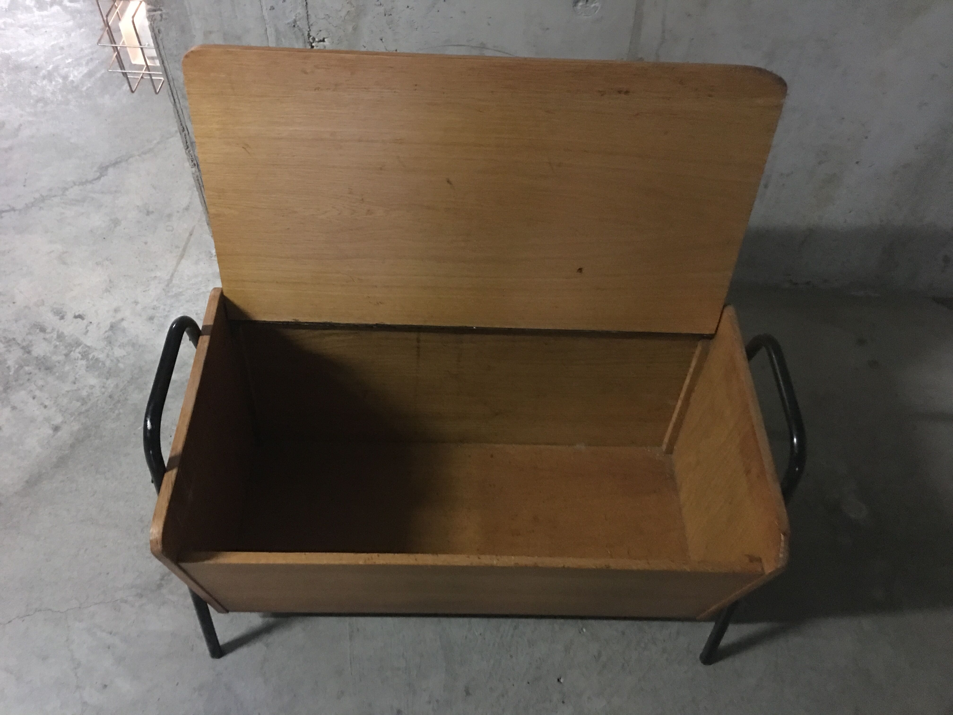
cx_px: 476
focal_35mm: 29
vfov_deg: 48.2
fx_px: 798
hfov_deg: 61.7
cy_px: 358
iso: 160
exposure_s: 1/4
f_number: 2.2
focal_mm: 4.15
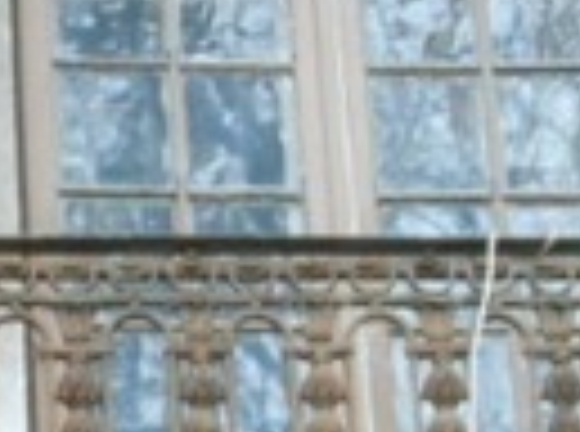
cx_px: 261
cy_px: 670
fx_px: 5196
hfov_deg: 6.4
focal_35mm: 311
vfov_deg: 4.7
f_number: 4
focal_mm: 8.9
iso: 400
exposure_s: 1/125
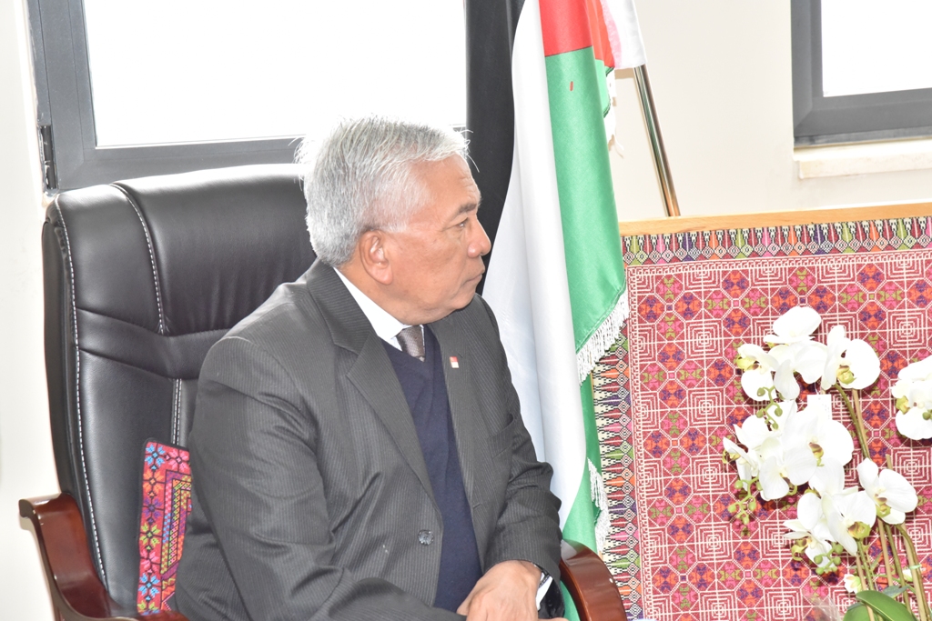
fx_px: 3107
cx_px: 466
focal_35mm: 120
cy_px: 310
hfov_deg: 17.1
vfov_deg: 11.4
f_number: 10
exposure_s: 1/125
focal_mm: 120
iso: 4000
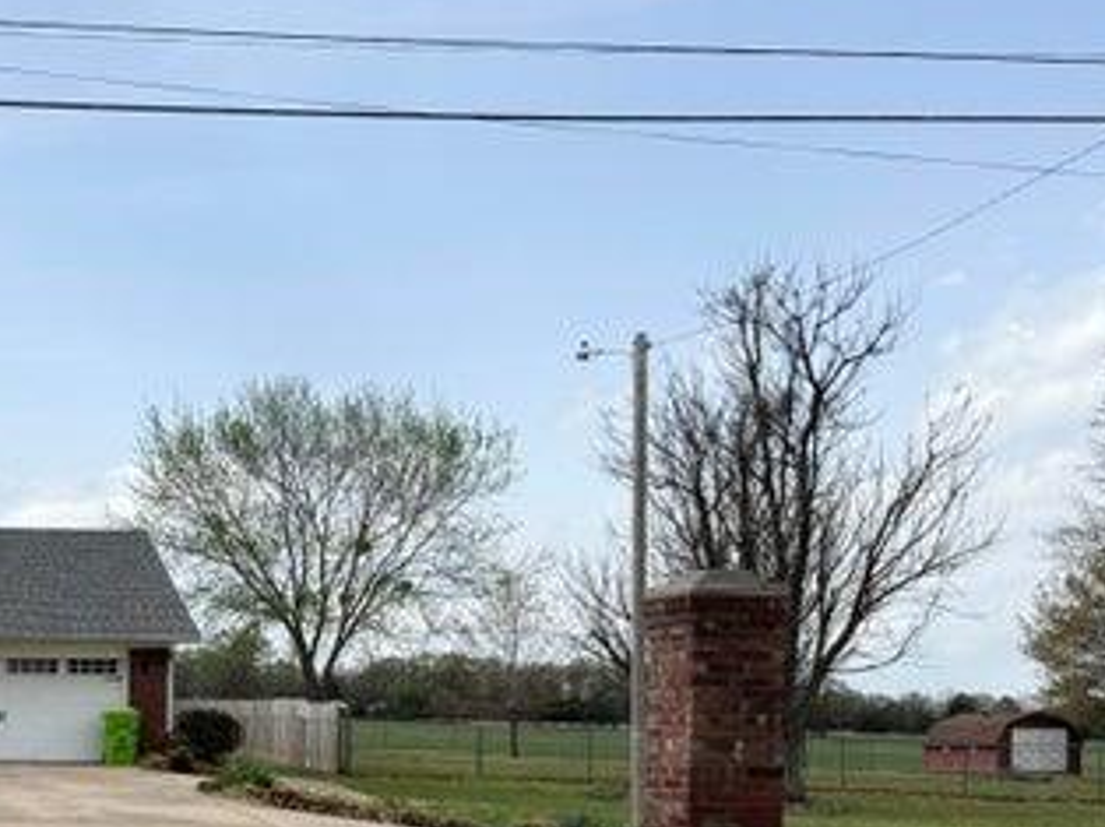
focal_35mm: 53
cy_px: 739
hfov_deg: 33.4
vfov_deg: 26.6
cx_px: 21
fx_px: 1691
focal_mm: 5.96
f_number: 1.6
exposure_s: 1/3831
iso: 50
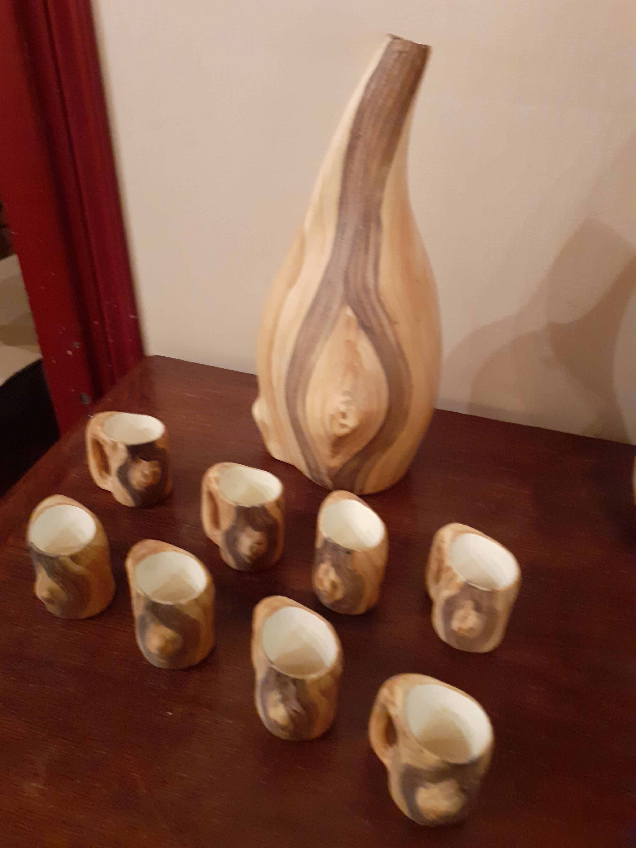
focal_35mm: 27
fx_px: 661
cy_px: 424
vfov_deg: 65.3
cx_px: 318
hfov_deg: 51.4
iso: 500
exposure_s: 1/25
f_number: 1.9
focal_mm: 3.6
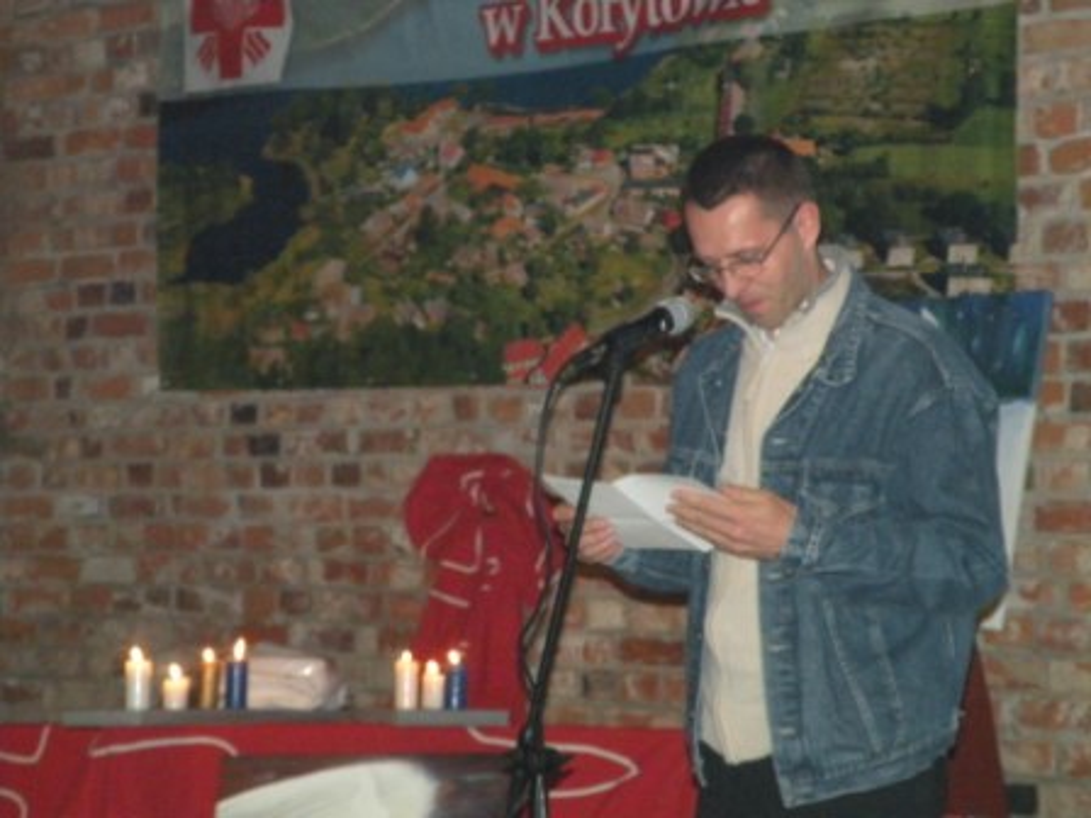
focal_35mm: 129
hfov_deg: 15.3
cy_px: 409
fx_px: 4066
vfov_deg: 11.5
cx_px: 546
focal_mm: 22.9
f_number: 4.5
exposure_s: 1/60
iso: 800
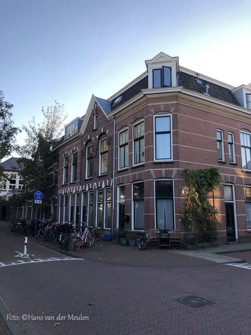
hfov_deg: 49.8
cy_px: 168
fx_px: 270
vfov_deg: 63.4
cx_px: 126
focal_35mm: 28
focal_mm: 3.99
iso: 20
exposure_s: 1/387
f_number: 1.8
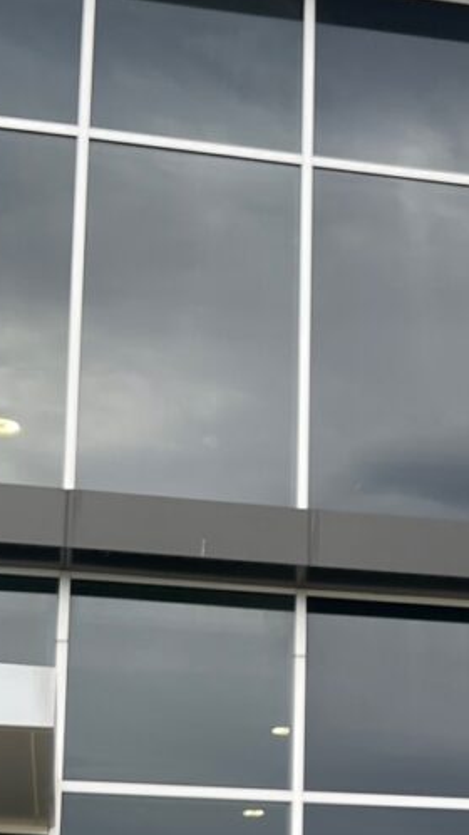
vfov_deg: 22.7
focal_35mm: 91
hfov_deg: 13.0
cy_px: 801
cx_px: 551
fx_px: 2013
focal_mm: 5.7
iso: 50
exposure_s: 1/709
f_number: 1.5
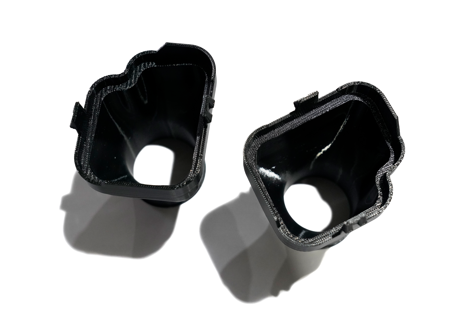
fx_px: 644
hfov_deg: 39.6
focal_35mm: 50
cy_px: 155
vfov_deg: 27.0
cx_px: 232
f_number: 7.1
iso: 4000
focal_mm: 50
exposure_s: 1/200
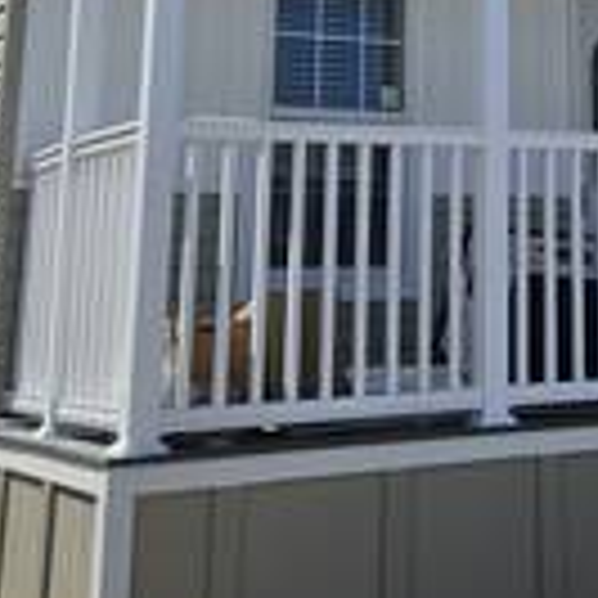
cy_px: -130
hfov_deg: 21.3
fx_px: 1524
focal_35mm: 78
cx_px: 616
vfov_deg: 20.6
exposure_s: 1/4679
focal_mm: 5.4
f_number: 1.8
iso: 25
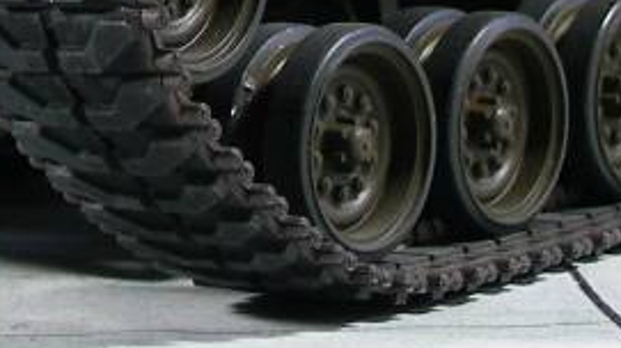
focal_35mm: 177
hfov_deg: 12.1
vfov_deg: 6.7
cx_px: 57
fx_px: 2913
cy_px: -302
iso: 50
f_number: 3.5
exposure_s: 1/11.7
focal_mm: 7.4
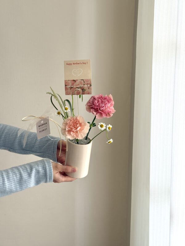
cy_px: 123
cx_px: 92
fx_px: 342
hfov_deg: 30.3
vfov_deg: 39.7
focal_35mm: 48
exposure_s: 1/121
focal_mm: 6.76
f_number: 1.78
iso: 100
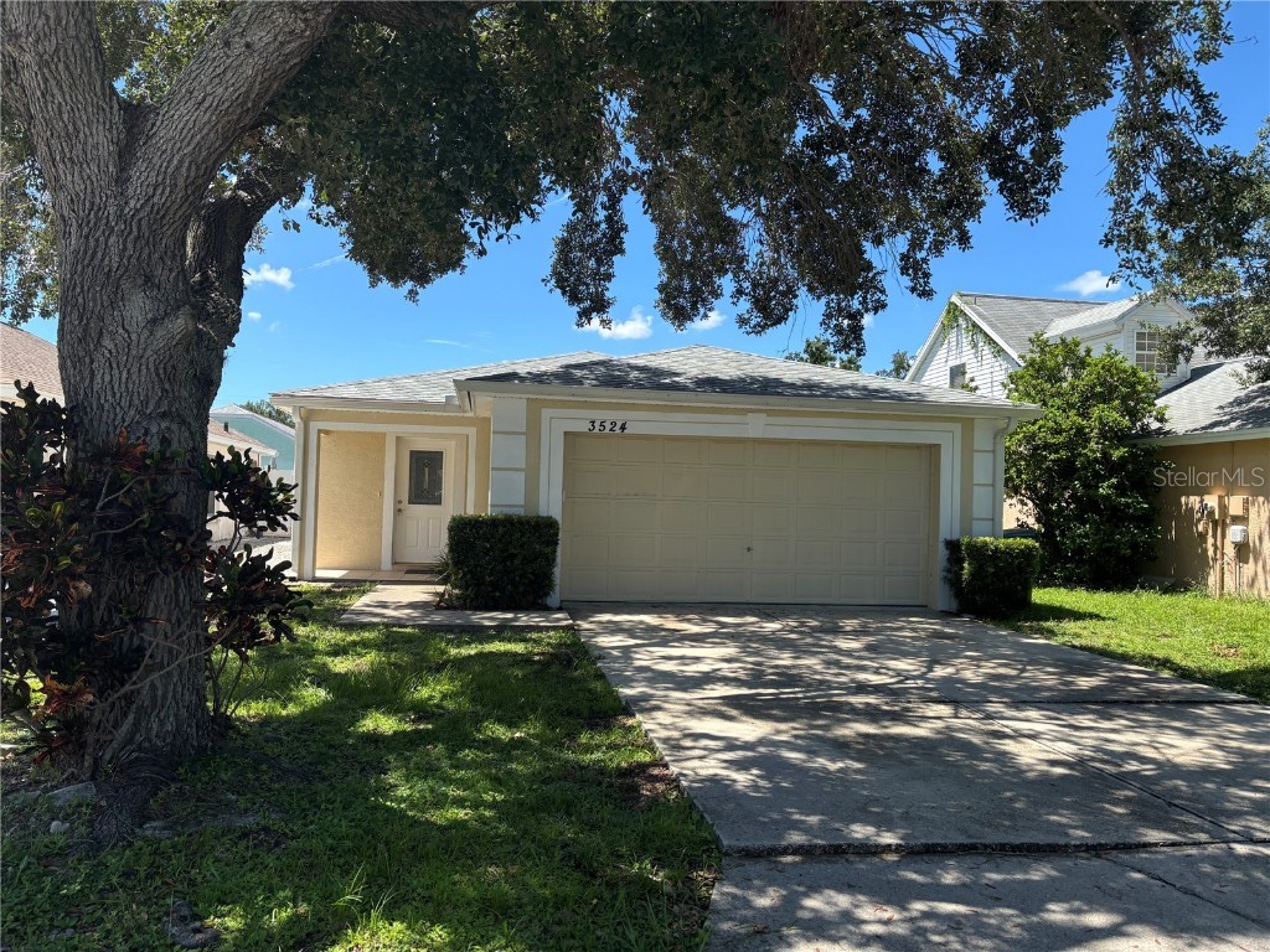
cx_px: 635
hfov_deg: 67.3
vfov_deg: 53.1
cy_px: 476
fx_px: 954
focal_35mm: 26
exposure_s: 1/1949
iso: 50
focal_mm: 5.96
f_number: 1.6
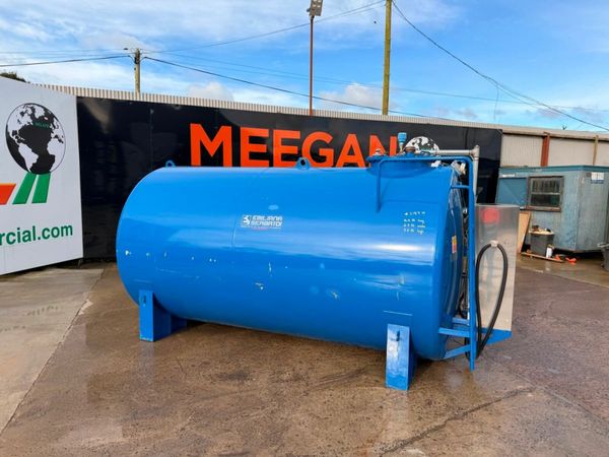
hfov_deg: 71.6
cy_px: 228
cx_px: 304
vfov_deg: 56.8
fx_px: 422
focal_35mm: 24
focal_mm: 6.76
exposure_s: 1/1727
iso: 80
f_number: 1.78
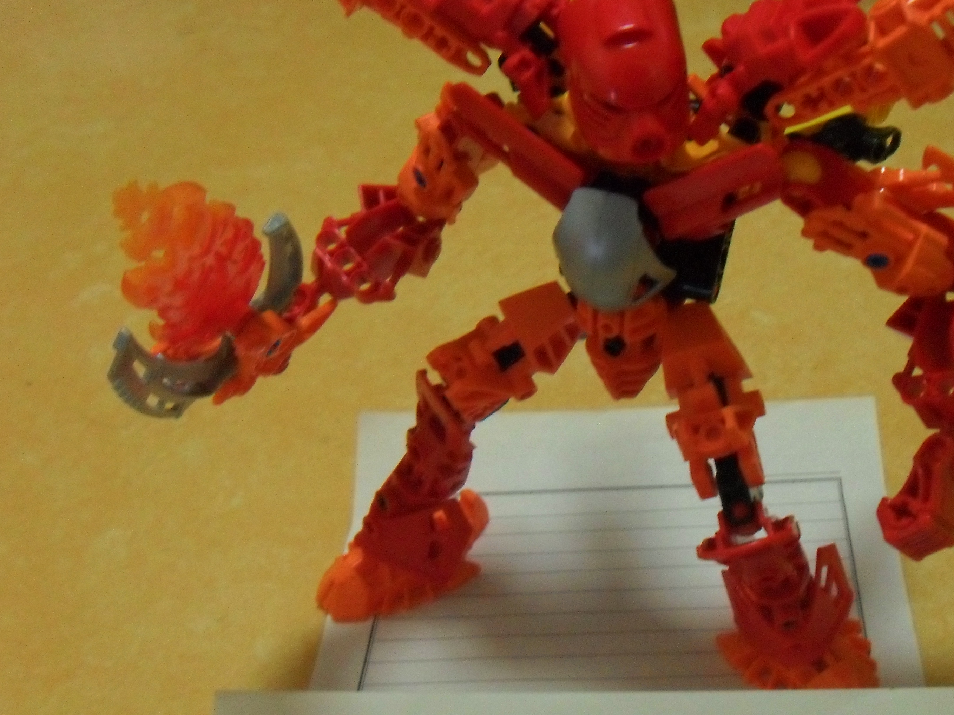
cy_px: 422
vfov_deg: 30.8
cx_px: 598
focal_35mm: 47
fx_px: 1295
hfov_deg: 40.2
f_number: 2.8
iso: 400
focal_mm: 6.2
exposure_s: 1/30
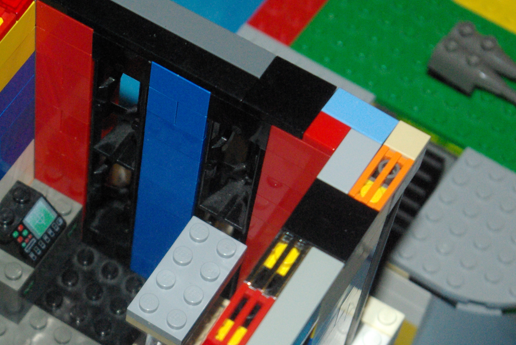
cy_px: 234
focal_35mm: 117
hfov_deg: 17.3
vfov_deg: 11.7
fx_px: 1678
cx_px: 82
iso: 1600
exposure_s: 1/60
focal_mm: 43
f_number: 8
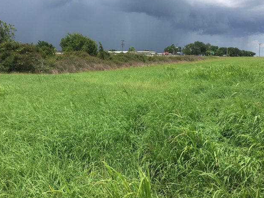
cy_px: 89
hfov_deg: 51.4
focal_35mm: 36
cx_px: 131
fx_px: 275
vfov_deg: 39.6
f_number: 2.2
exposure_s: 1/2198
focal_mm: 4.15
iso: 32
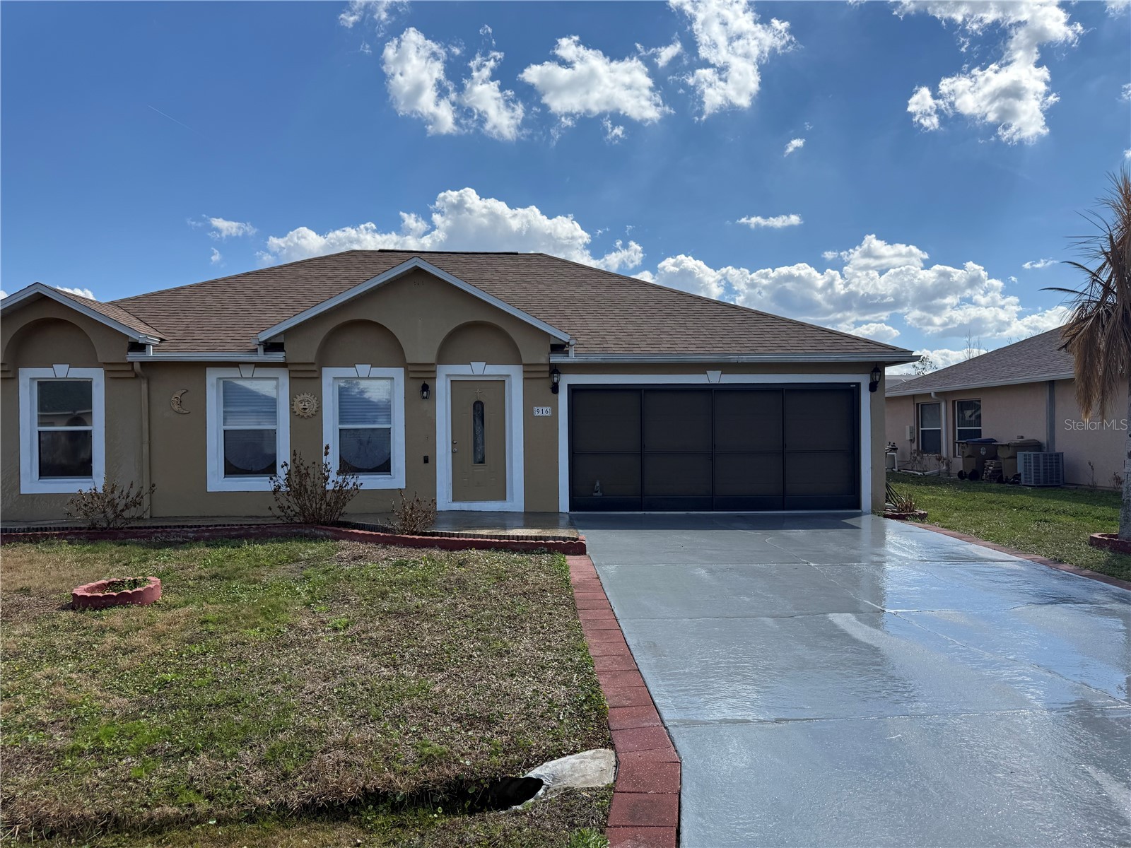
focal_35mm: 24
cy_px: 424
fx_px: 784
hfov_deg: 71.6
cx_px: 566
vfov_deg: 56.8
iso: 80
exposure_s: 1/6173
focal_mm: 6.76
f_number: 1.78
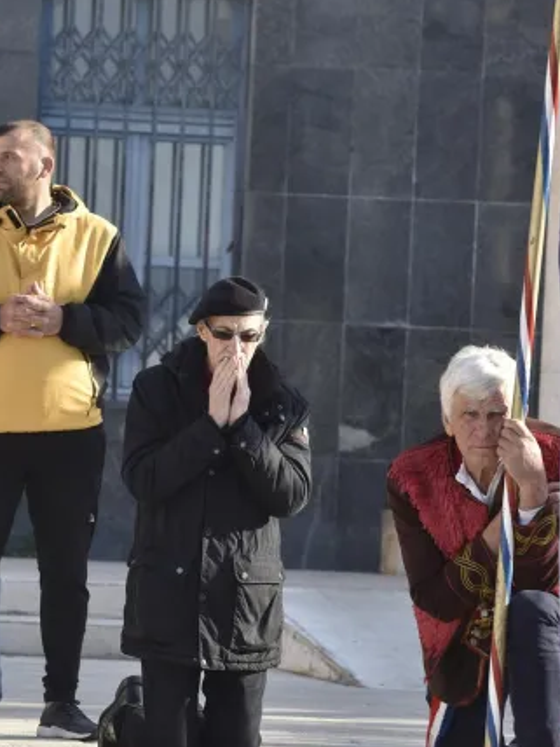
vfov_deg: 5.8
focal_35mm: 341
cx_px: 105
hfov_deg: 4.4
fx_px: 7355
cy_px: 375
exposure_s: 1/320
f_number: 10
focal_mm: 200
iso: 320
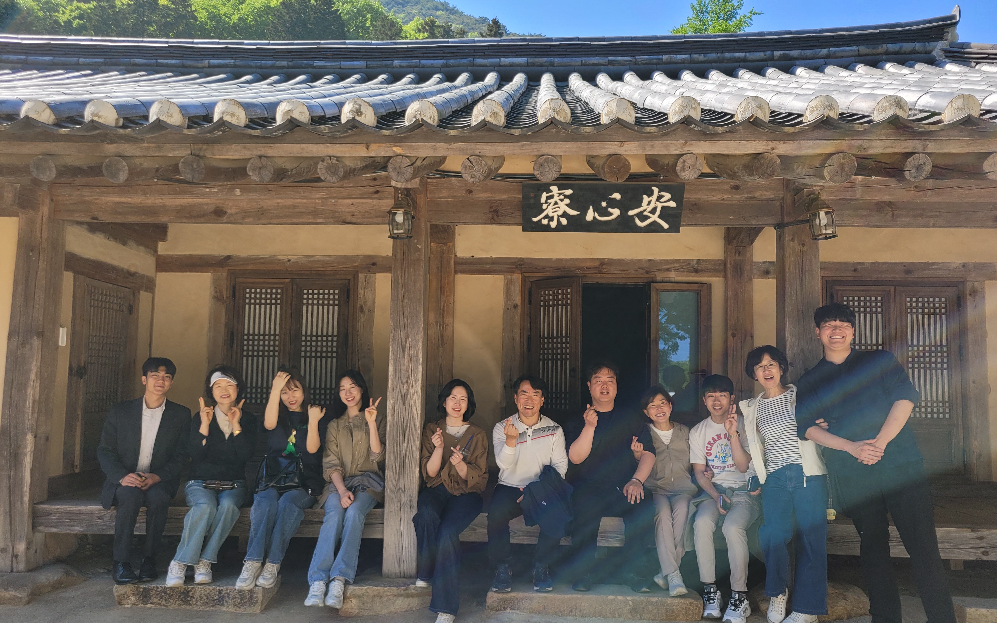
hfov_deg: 66.5
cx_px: 502
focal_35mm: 28
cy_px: 313
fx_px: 761
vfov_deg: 44.5
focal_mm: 5.4
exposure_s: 1/1139
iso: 40
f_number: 1.8
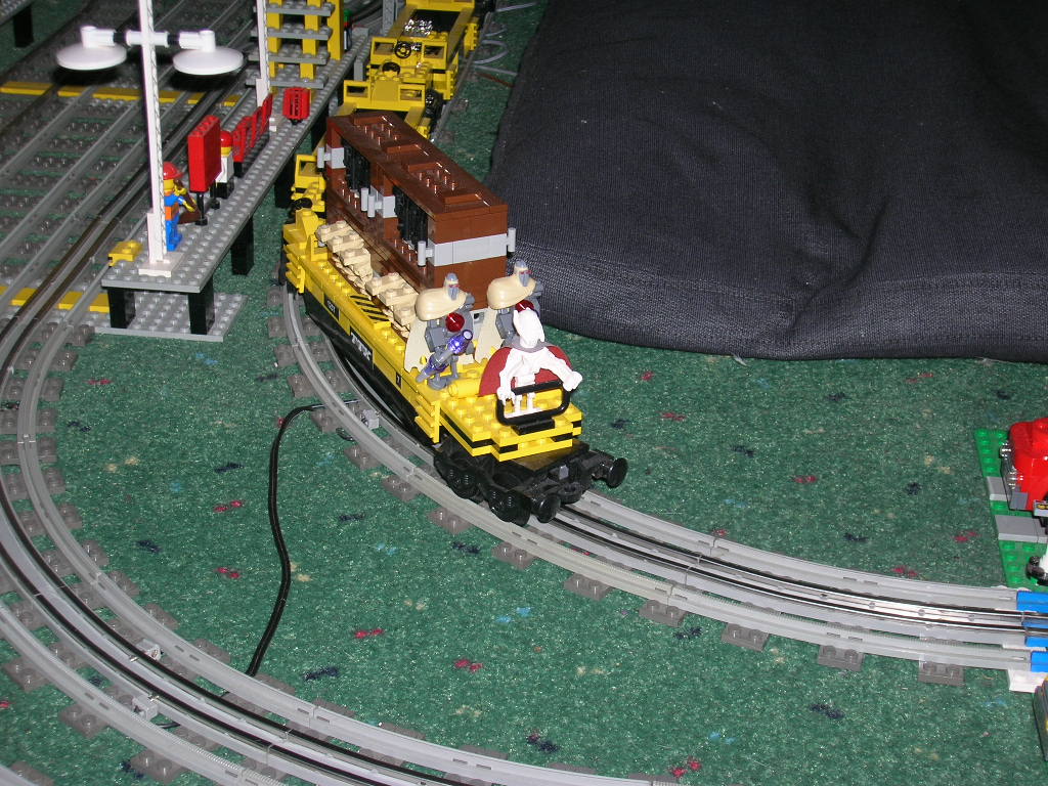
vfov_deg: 25.2
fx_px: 1756
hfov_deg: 33.2
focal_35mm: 58
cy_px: 393
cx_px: 524
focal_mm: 9.7
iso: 50
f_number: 3.5
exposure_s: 1/60.1
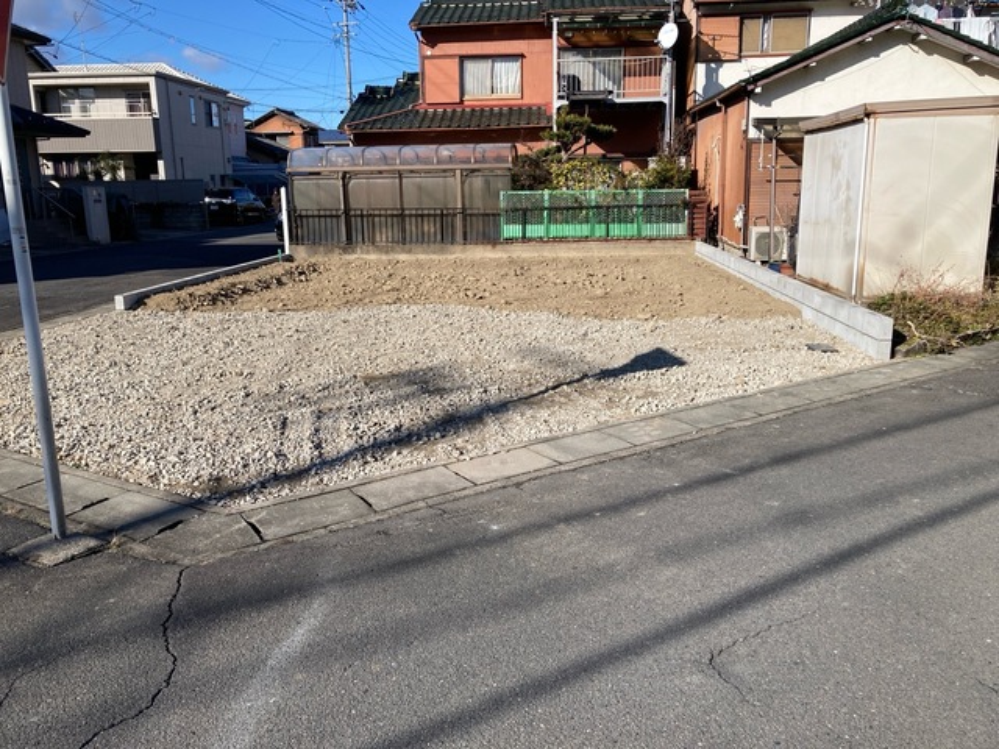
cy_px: 374
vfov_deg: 49.7
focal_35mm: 28
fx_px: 808
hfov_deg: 63.4
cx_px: 500
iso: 20
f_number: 1.8
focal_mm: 3.99
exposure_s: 1/2114
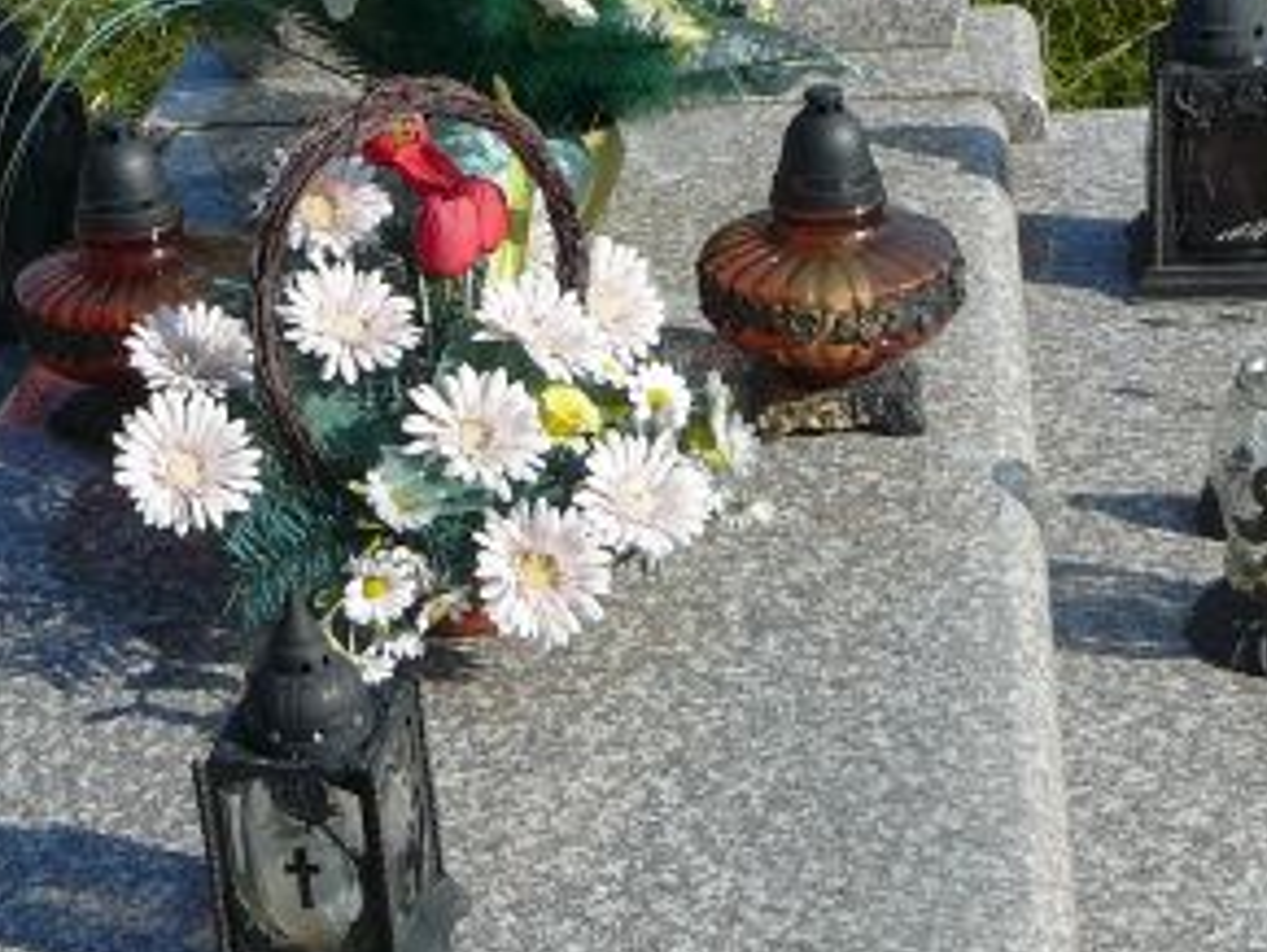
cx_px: 393
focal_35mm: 86
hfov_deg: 22.6
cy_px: 135
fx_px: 3150
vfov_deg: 17.0
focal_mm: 5.8
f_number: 5
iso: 80
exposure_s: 1/400
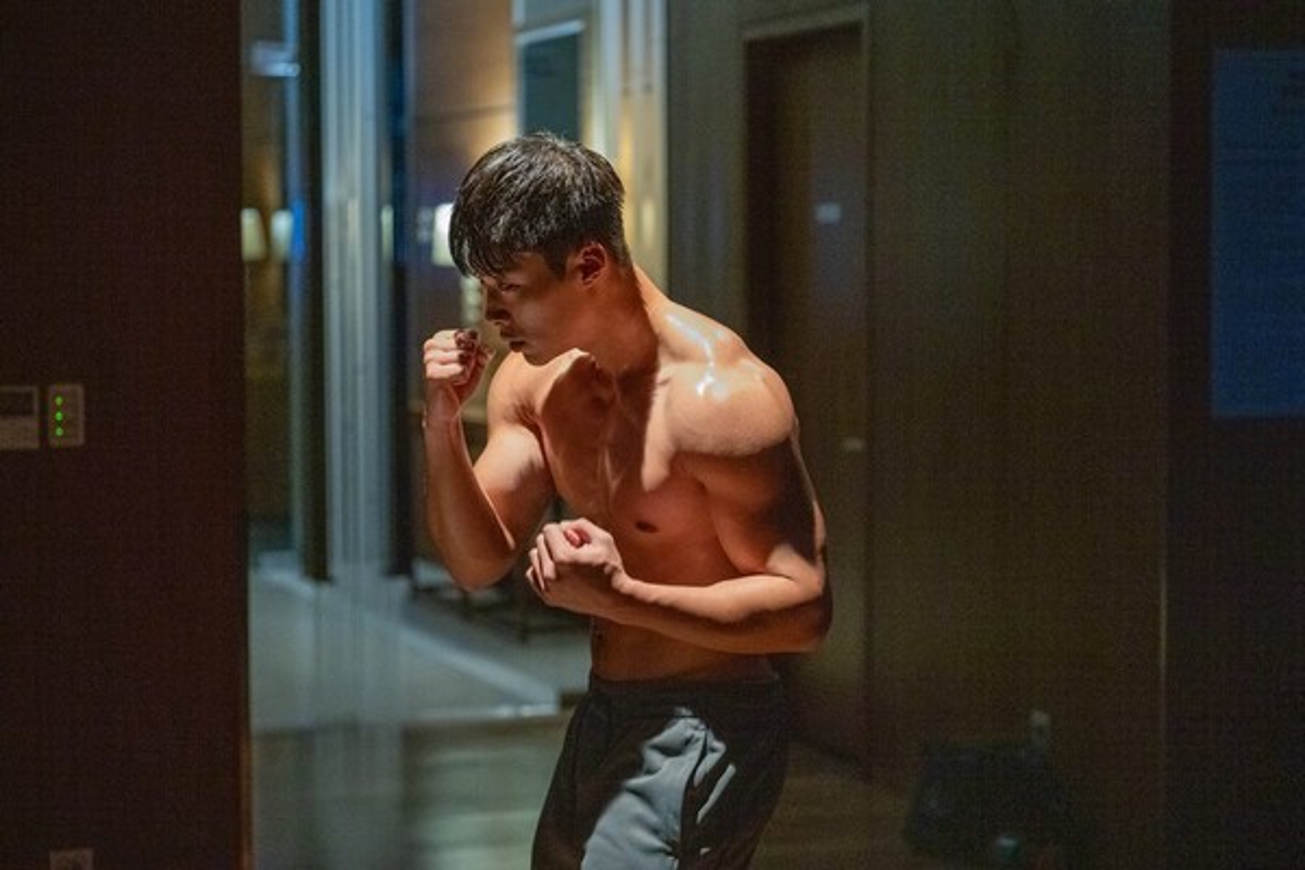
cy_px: 435
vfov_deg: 19.5
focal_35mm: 70
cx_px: 652
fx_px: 2537
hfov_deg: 28.8
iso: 12800
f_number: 2.8
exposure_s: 1/250
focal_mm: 70
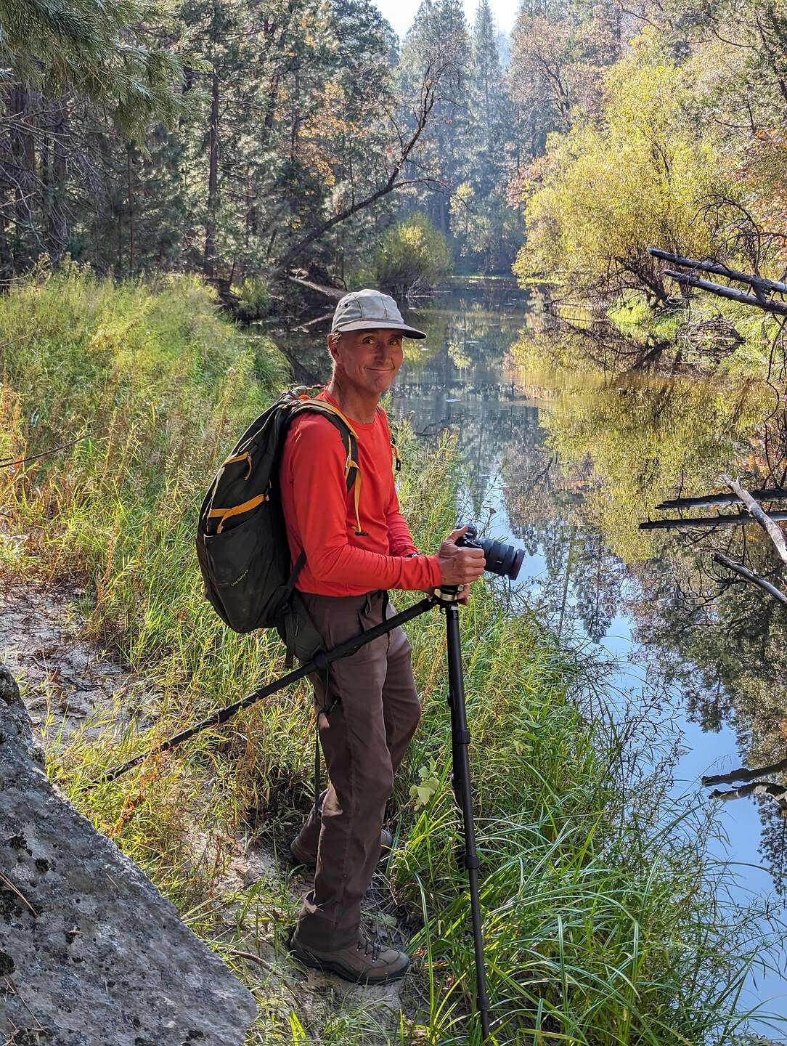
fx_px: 1452
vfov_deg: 39.6
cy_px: 523
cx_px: 394
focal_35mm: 48
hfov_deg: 30.3
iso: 43
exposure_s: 1/415
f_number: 1.85
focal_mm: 6.81
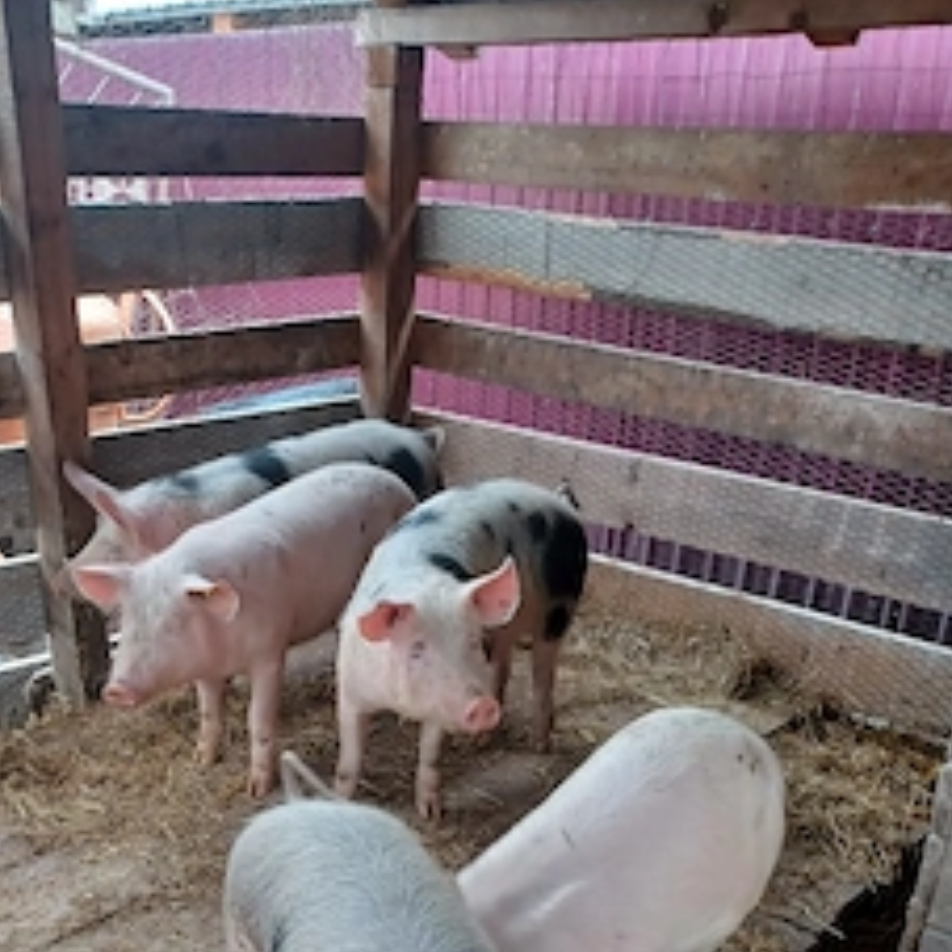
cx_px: 340
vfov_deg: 40.6
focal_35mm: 39
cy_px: 797
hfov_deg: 42.4
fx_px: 1213
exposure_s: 1/50
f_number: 1.8
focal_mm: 4.6
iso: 160
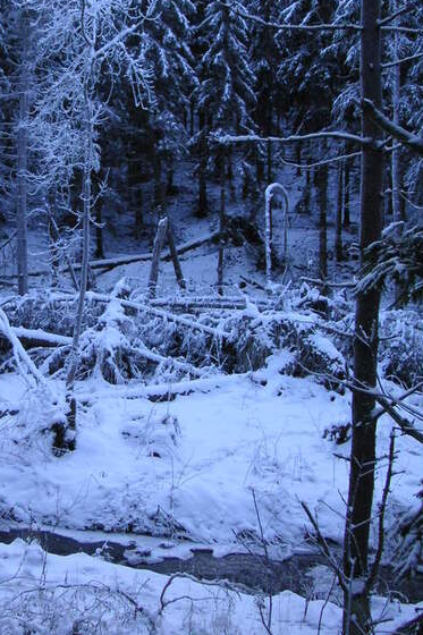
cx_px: 96
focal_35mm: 55
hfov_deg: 24.3
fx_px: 970
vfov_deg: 36.0
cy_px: 229
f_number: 2.8
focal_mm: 6.1
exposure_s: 1/180
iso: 50
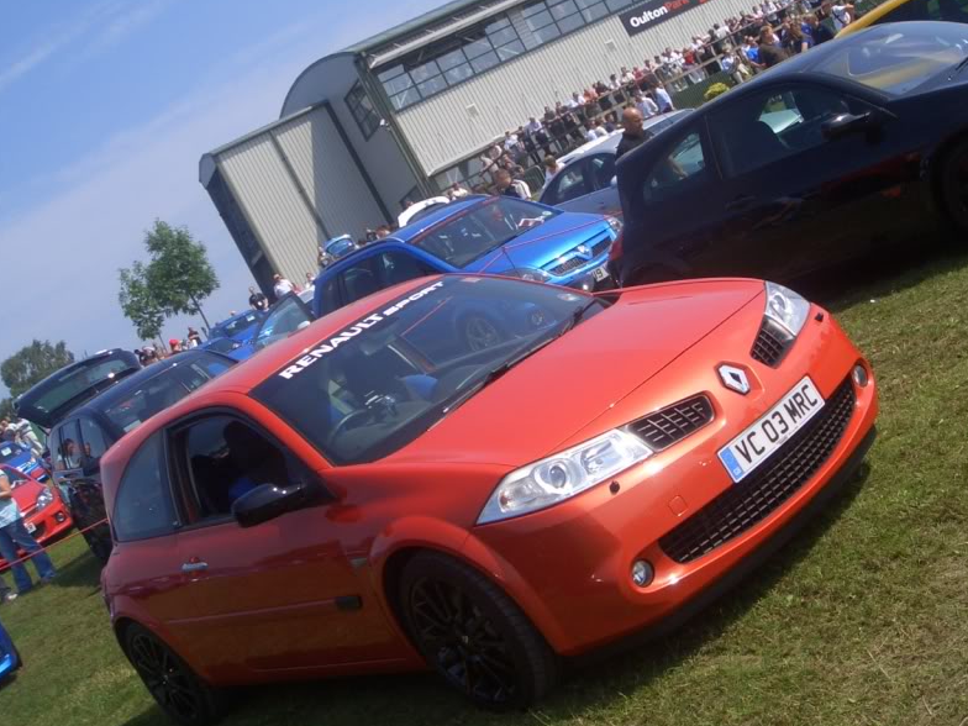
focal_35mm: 47
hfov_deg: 40.2
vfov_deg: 30.9
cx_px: 604
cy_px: 359
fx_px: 1314
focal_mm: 4.8
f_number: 4
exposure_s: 1/500
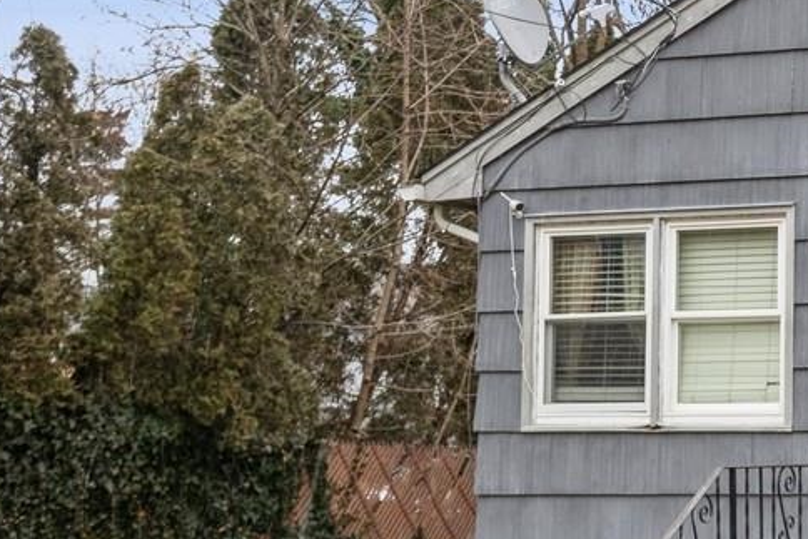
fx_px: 1706
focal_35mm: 76
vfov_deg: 17.9
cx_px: 1152
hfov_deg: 22.6
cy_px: 347
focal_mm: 23
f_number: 8
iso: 320
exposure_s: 1/25
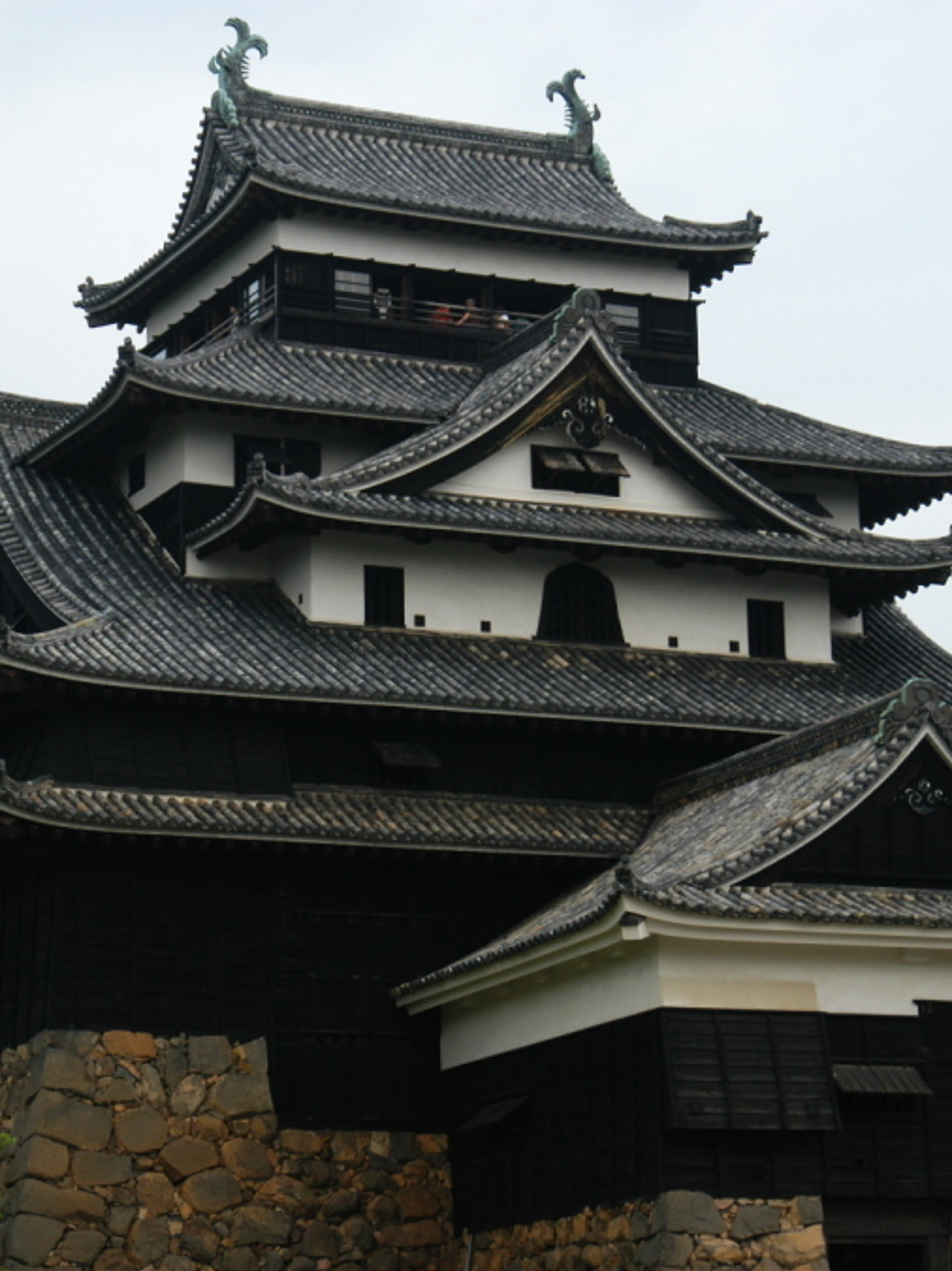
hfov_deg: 14.1
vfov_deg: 18.7
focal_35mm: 105
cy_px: 632
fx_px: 3851
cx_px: 465
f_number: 6.7
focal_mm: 48
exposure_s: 1/160
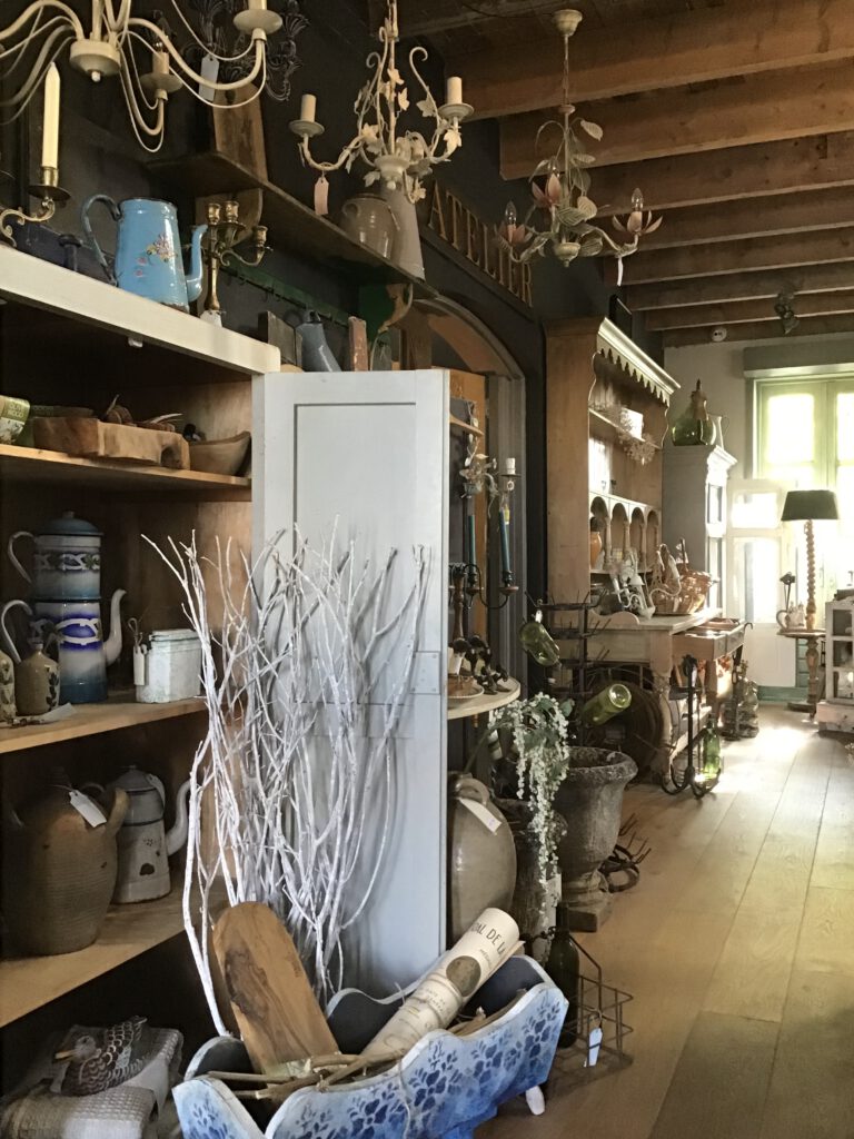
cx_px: 427
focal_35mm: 31
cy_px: 570
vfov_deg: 58.4
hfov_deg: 45.4
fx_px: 1020
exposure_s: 1/33
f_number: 2.4
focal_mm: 3.3
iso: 250
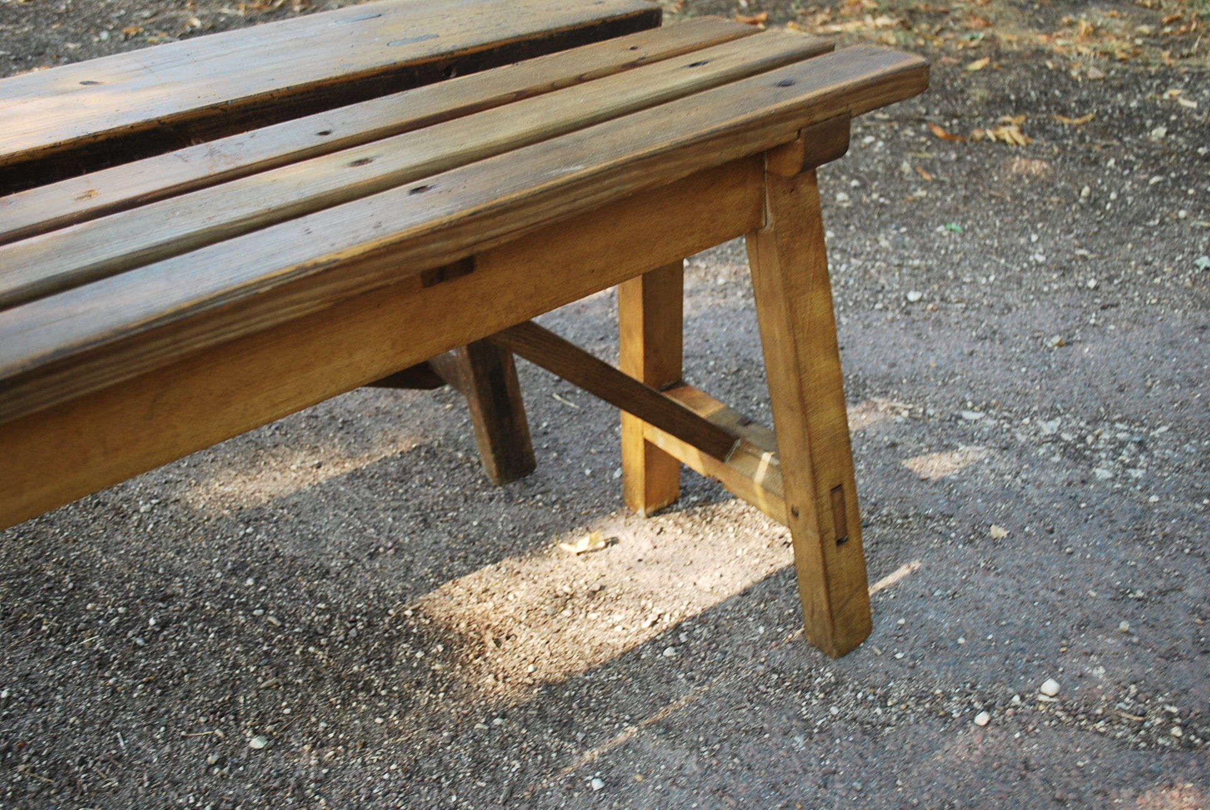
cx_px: 605
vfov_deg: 40.1
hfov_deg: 57.2
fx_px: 1110
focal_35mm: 33
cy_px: 405
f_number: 4
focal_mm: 22
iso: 200
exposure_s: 1/50
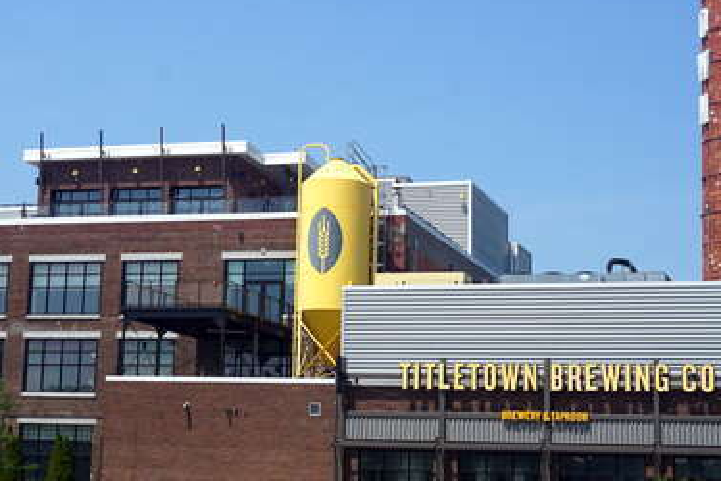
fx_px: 1603
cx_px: 275
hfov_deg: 25.3
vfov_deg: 17.0
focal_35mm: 80
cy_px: 132
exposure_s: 1/200
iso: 100
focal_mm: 25
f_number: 11
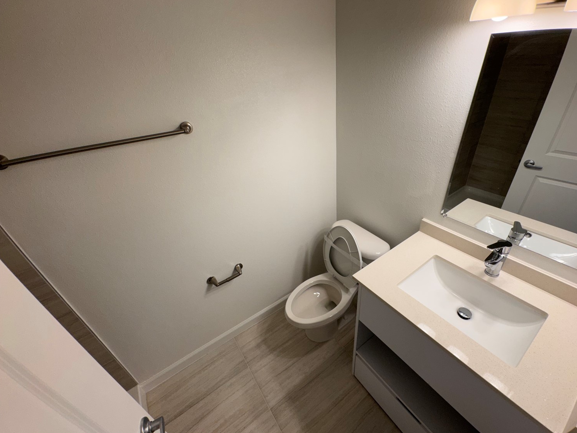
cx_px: 307
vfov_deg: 81.8
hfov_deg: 98.0
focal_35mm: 15
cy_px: 218
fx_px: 250
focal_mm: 2.22
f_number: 2.2
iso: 40
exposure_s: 1/142
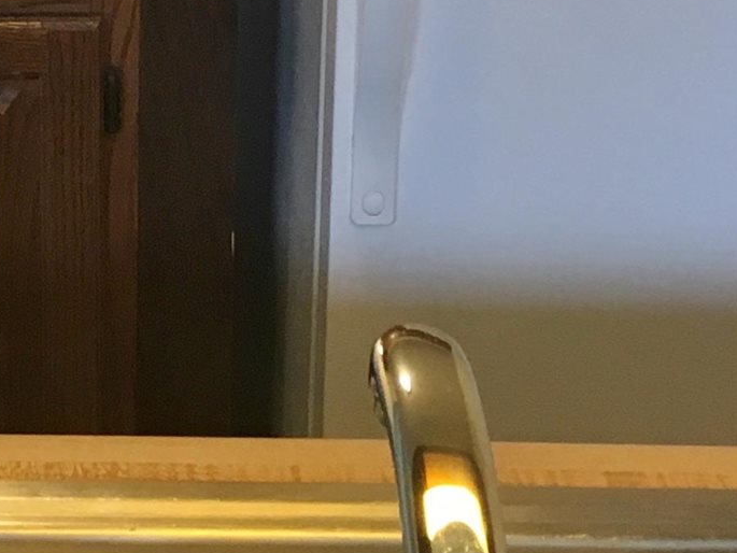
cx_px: -171
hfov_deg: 14.6
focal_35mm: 130
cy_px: -395
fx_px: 2768
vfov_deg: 10.8
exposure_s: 1/30
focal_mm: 4.15
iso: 80
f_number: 2.2
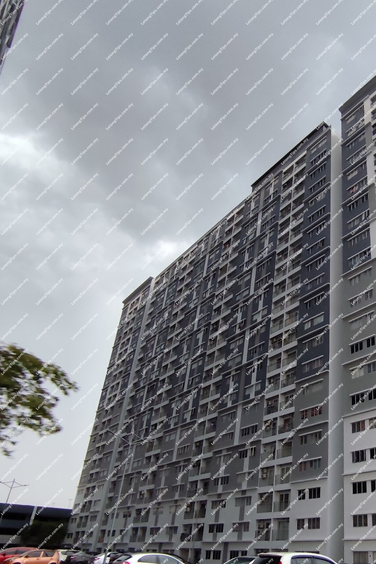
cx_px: 387
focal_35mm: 23
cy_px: 286
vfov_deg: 76.1
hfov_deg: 45.3
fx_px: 360
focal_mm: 1.65
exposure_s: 1/104
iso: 50
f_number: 2.2
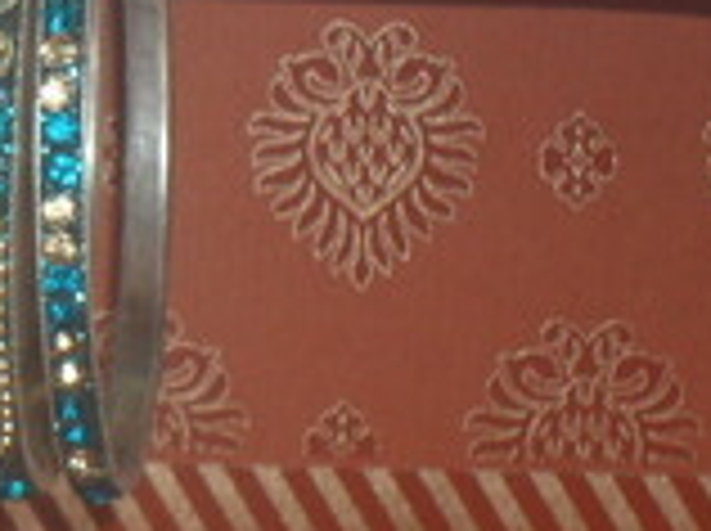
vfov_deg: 4.3
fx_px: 7014
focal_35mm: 342
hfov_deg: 5.7
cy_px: 25
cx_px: -338
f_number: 5
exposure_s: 1/60
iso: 100
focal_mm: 19.6
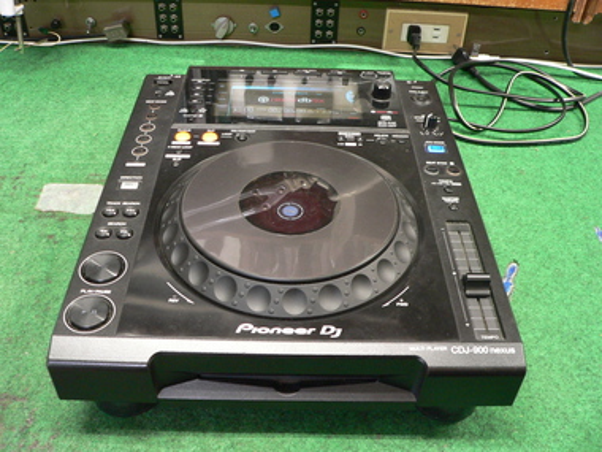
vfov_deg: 39.7
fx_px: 626
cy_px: 226
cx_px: 301
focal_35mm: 36
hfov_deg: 51.4
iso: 200
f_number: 2.8
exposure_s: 1/6
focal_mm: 6
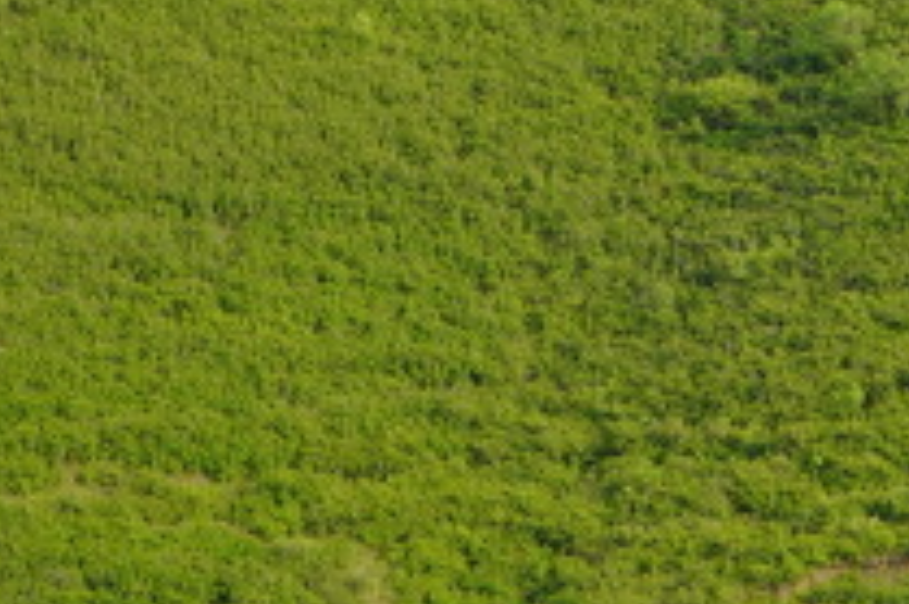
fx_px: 12362
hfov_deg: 4.2
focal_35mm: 490
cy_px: -784
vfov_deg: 2.8
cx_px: 1261
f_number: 5
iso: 100
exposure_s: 1/125
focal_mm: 100
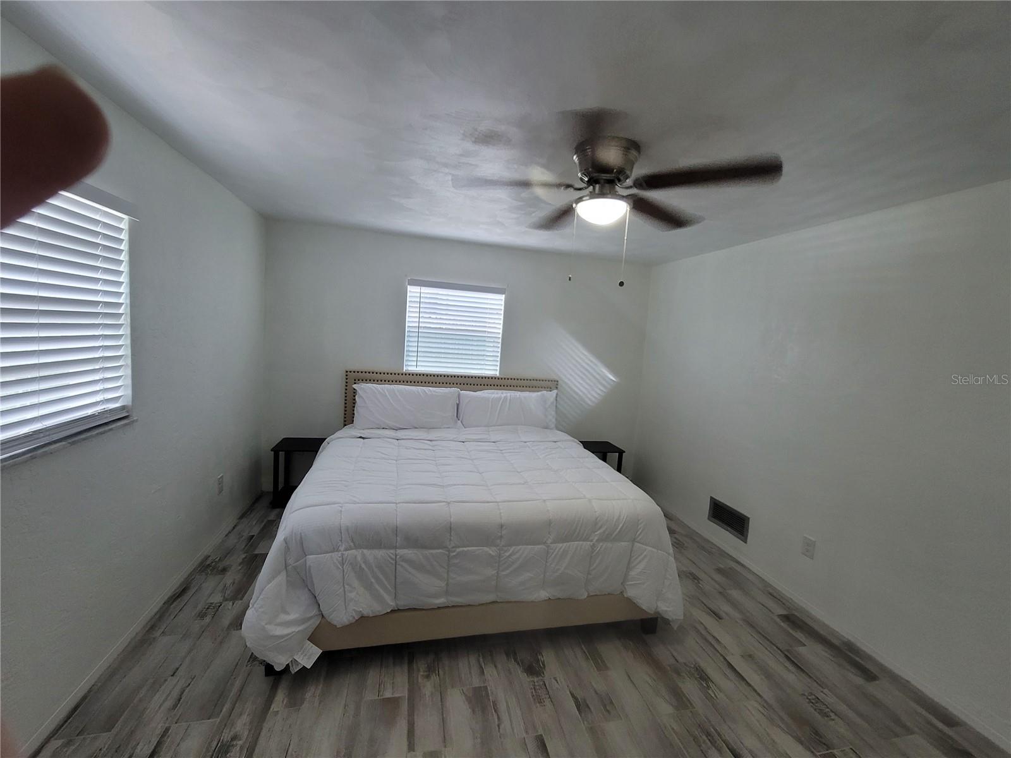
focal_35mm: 13
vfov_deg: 89.9
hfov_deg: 106.2
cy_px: 379
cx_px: 506
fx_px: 380
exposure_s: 1/60
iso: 200
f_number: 2.2
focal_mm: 2.2
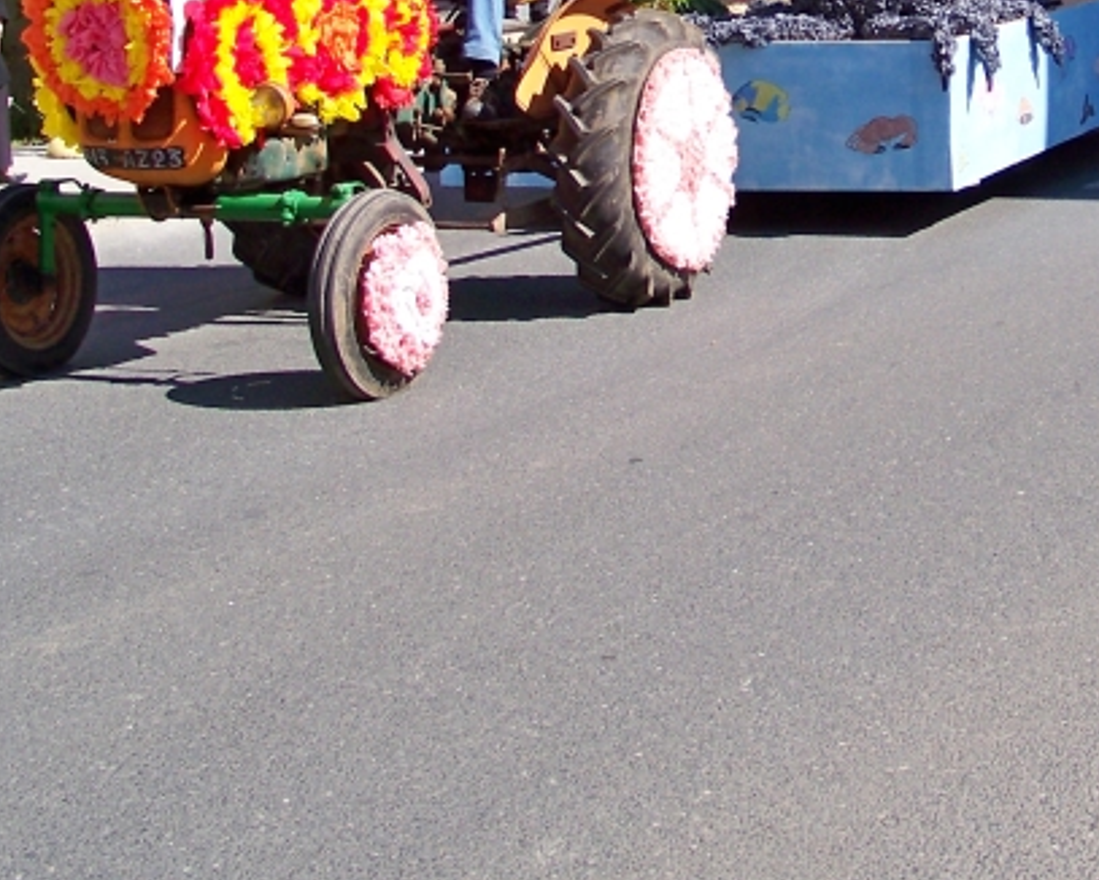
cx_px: 896
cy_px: 19
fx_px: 2636
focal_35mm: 81
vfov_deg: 18.5
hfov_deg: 23.2
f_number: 2.8
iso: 80
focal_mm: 5.85
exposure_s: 1/1000
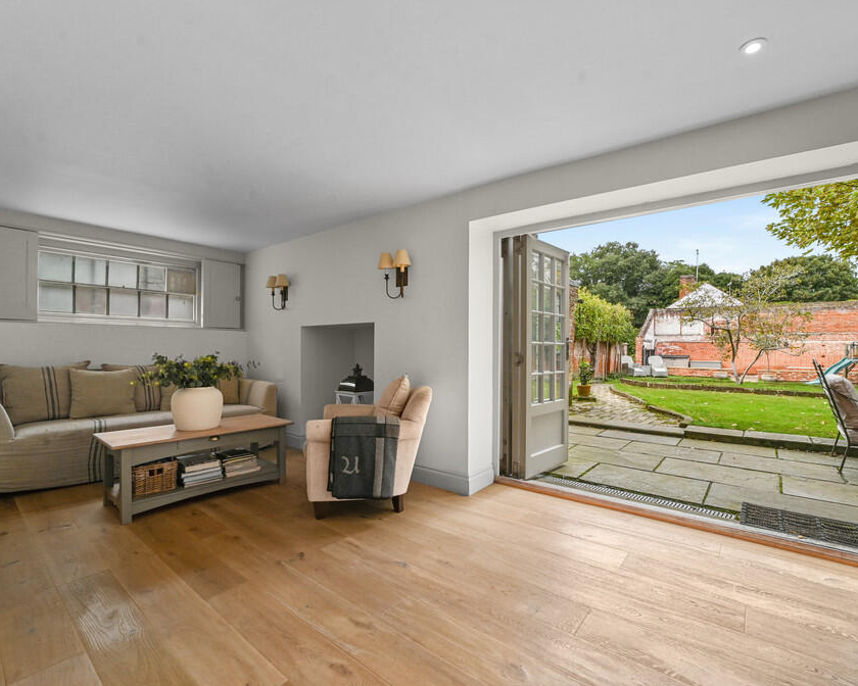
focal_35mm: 16
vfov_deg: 80.4
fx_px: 406
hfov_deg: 93.1
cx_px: 446
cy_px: 344
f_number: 8
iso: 400
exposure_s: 1/5
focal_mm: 14
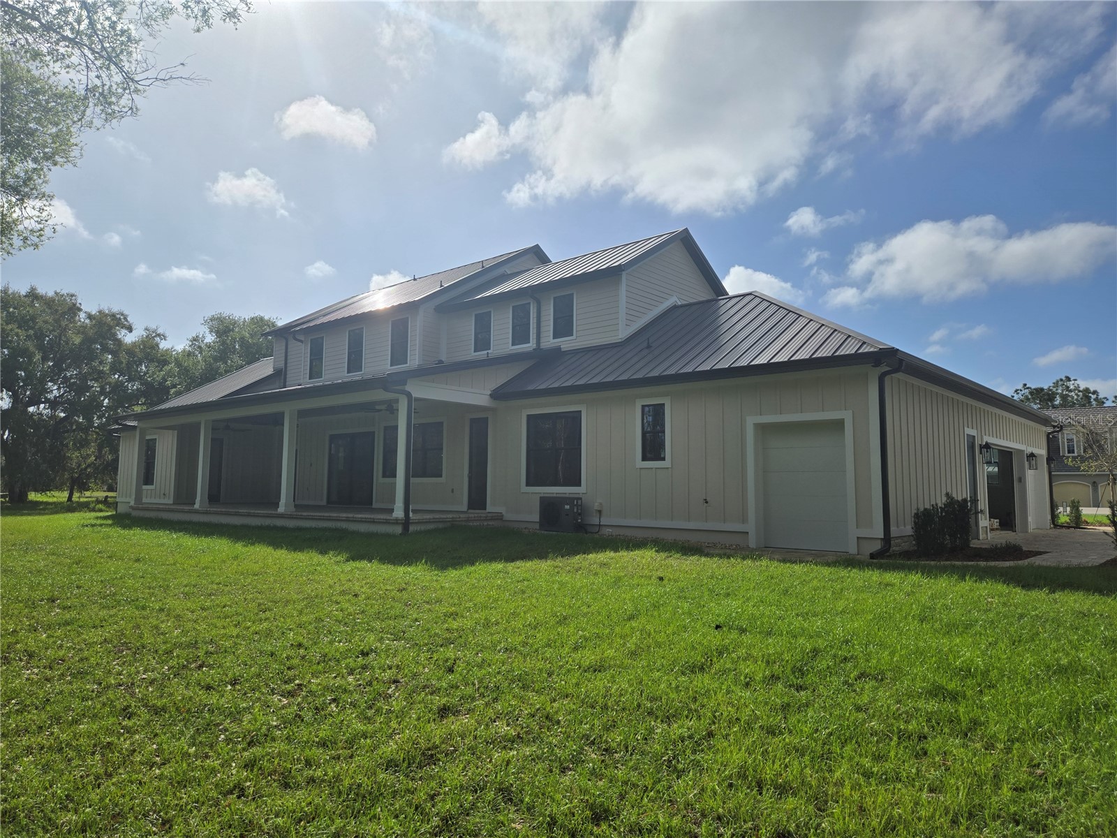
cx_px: 558
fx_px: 742
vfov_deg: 58.9
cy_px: 419
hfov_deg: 73.9
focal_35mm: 23
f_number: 1.8
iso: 25
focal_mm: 5.4
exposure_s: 1/6836
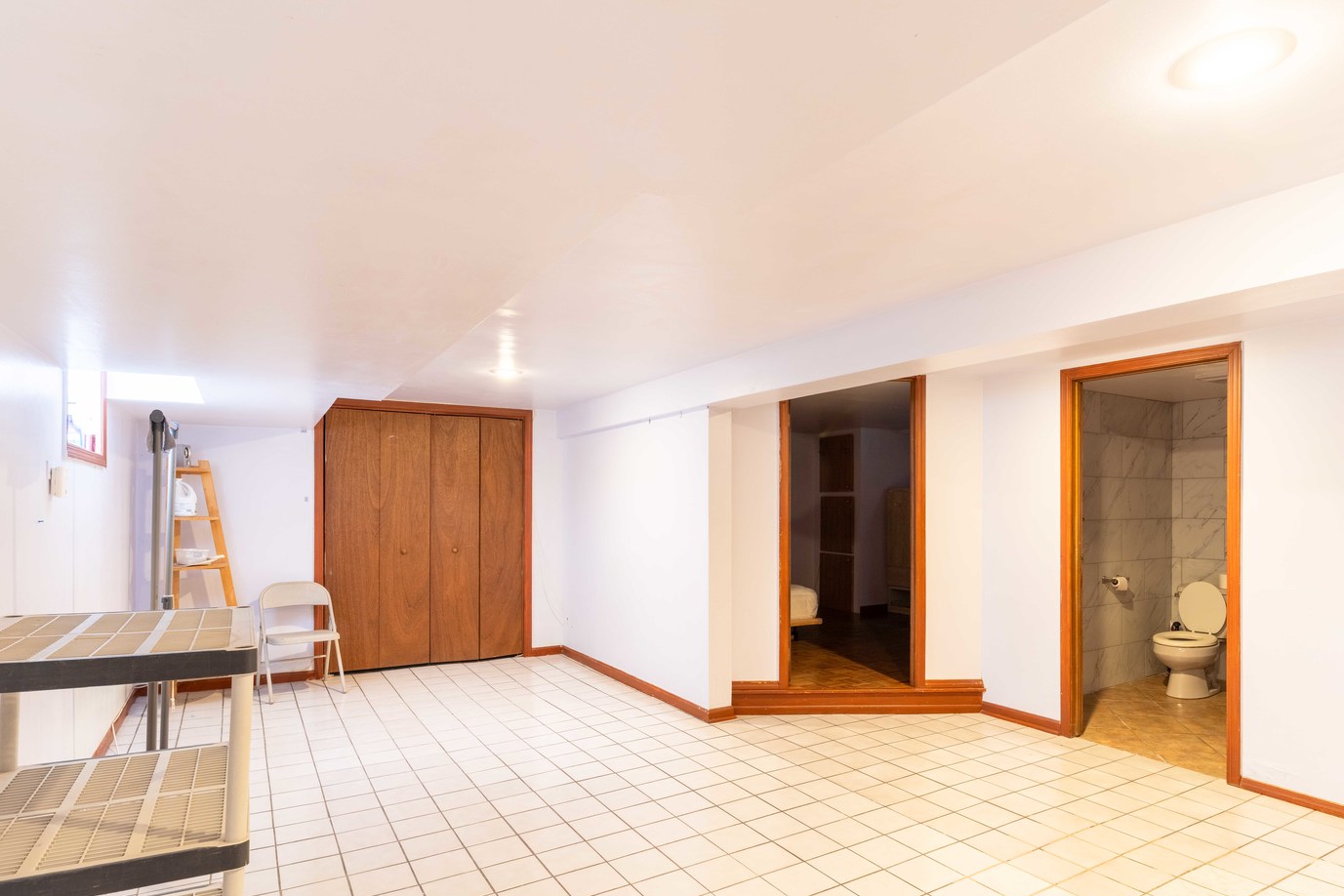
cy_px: 526
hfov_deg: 83.7
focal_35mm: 20
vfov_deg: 61.5
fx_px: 747
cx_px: 736
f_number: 8
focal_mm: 17
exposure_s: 1/10
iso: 160
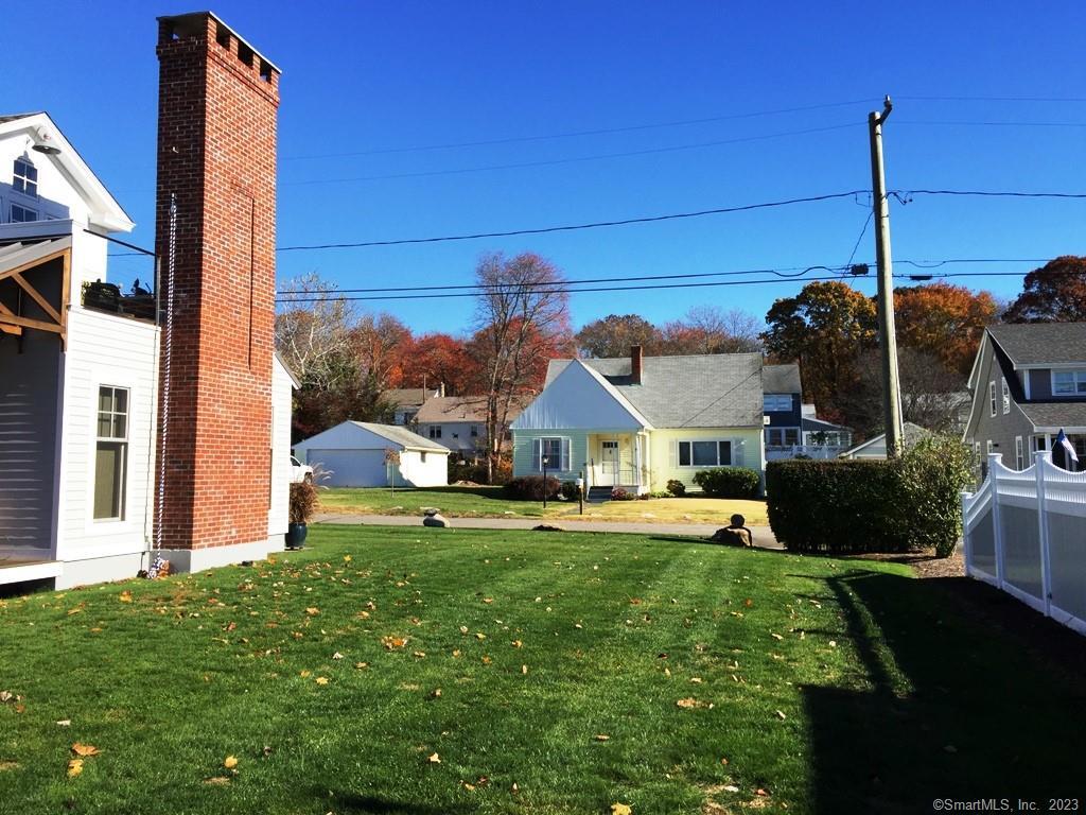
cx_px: 543
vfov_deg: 48.2
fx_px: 910
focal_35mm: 29
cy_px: 408
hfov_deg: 61.7
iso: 32
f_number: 2.2
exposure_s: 1/1721
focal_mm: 4.15
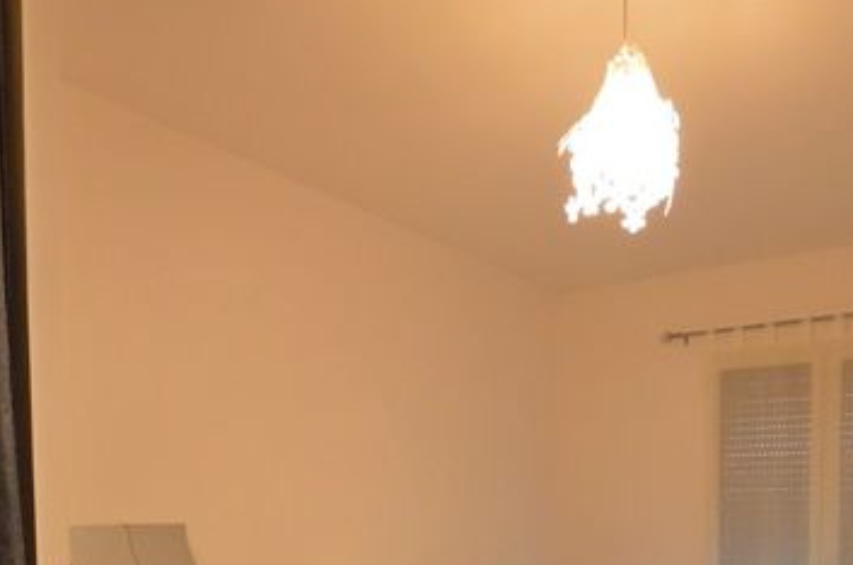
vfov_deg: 39.3
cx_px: 538
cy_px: 541
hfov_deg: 61.1
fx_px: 710
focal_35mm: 30
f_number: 3.5
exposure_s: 1/60
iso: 1800
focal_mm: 10
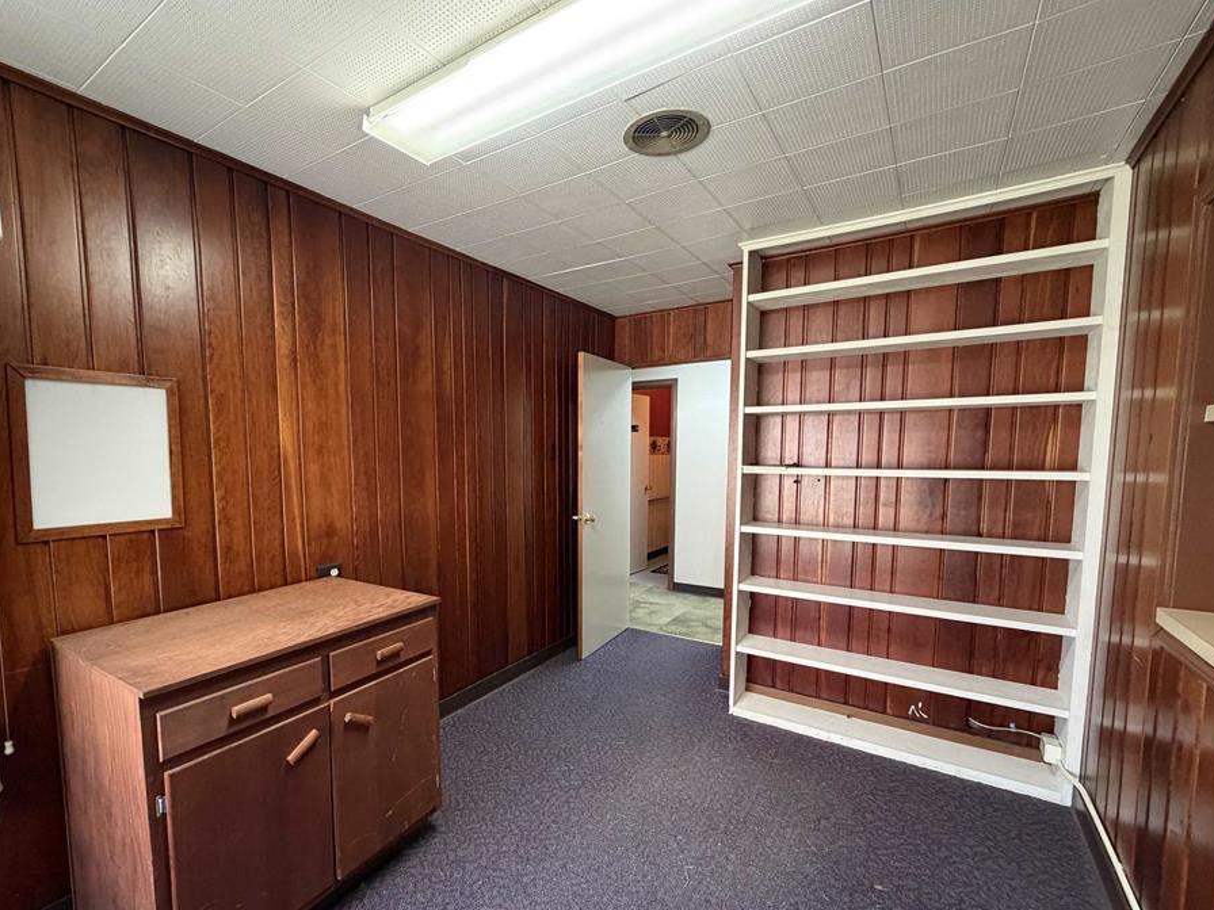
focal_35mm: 16
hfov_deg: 94.1
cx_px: 539
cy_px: 498
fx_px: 561
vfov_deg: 77.9
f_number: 2.2
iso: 400
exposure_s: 1/60
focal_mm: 2.22
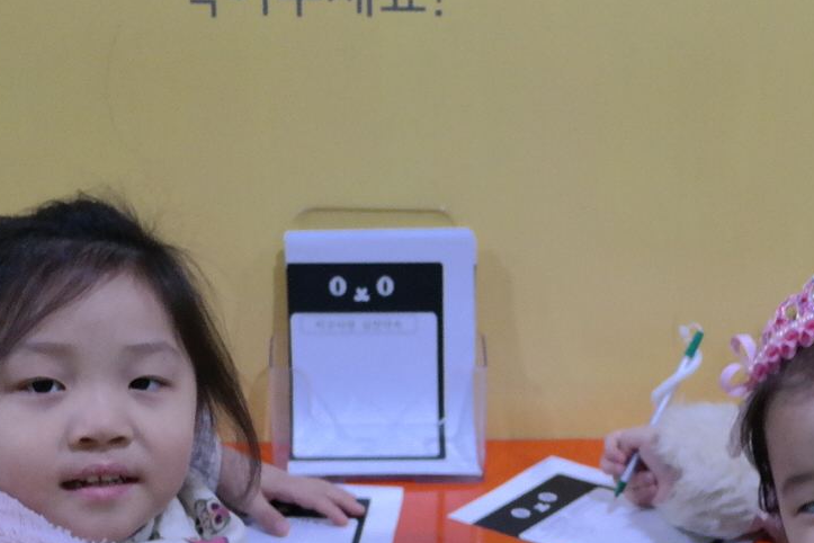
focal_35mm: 86
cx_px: 524
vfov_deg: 15.6
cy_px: 554
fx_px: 1944
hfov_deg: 23.6
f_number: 3.5
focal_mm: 24
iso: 1600
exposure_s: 1/50
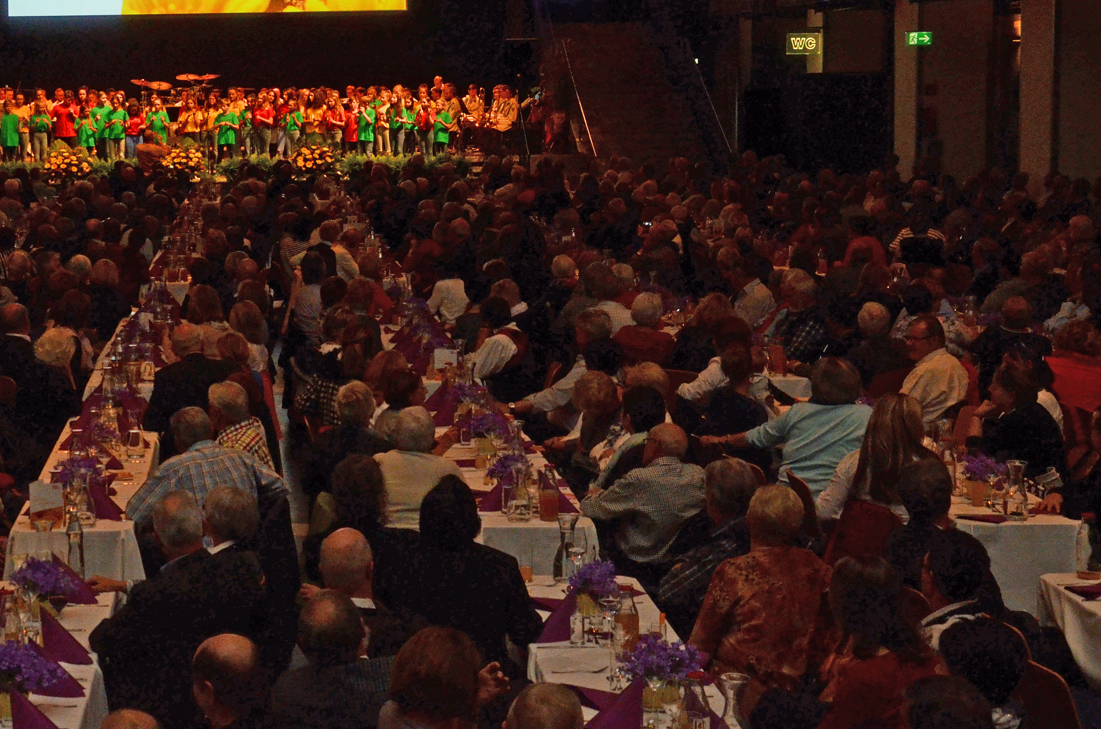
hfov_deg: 27.3
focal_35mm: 73
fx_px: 2228
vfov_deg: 18.5
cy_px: 238
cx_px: 243
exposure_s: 1/60
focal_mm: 30
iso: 1250
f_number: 8
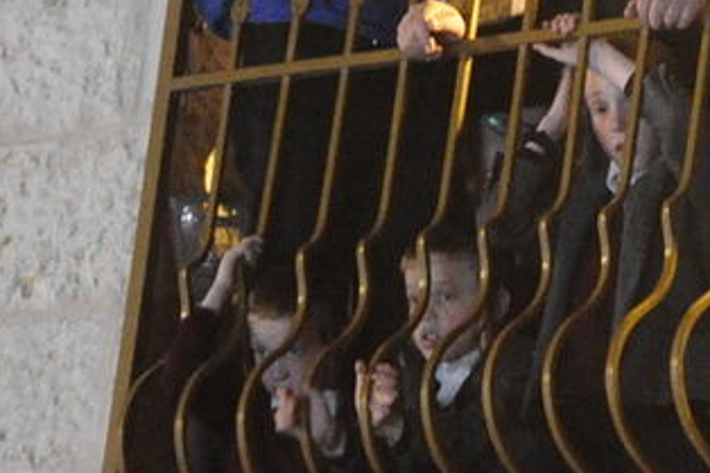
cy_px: -171
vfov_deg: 1.5
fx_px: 17563
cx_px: 1248
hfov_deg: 2.3
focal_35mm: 891
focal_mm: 200
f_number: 2.8
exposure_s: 1/20
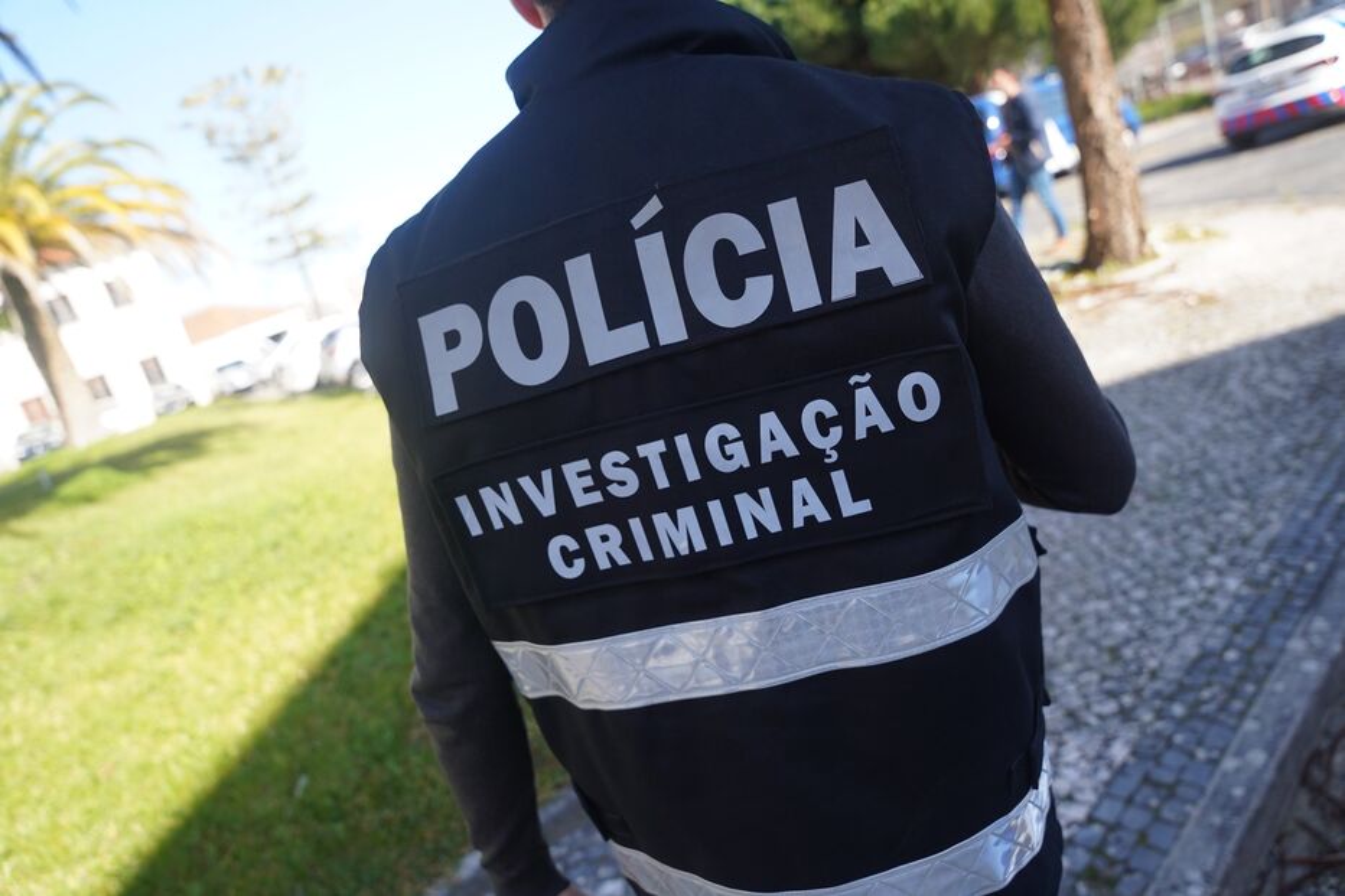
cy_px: 448
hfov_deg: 71.3
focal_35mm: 25
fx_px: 938
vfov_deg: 51.1
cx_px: 672
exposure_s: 1/1600
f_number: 4
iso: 800
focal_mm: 25.1
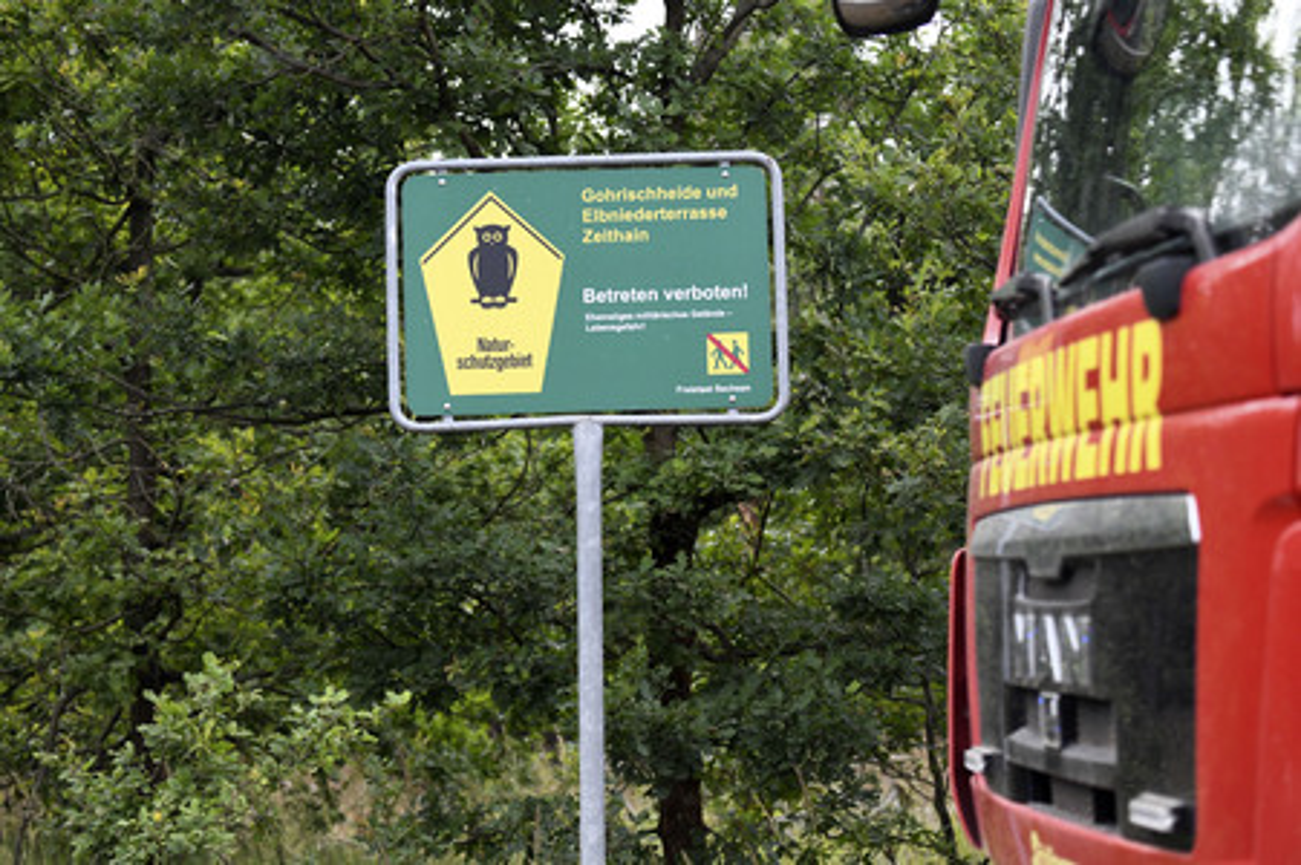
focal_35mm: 80
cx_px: 650
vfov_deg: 17.0
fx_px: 2889
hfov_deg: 25.4
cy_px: 432
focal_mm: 80
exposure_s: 1/2500
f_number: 5
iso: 2000
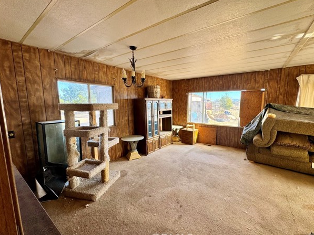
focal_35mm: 15
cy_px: 120
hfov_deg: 98.1
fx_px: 136
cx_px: 163
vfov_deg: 81.8
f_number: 2.2
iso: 40
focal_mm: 2.22
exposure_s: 1/109
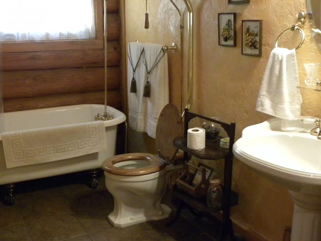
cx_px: 162
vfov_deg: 35.1
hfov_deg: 45.8
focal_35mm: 41
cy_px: 107
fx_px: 380
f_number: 2.8
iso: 400
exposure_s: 1/14.6
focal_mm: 4.6
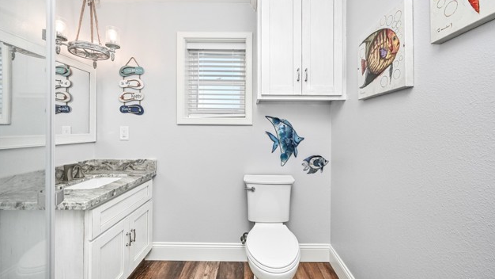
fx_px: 197
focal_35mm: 15
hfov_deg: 103.0
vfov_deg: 70.5
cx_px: 250
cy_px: 132
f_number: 16
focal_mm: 14
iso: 1100
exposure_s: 1/200
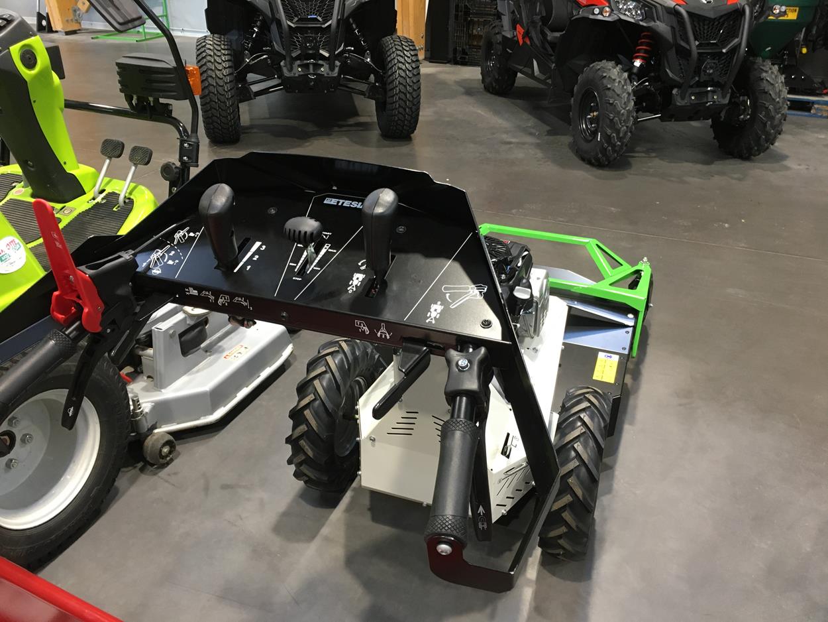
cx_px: 414
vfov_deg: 48.2
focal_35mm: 29
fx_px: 694
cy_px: 311
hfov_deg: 61.7
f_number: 2.2
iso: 160
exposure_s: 1/33
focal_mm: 4.15
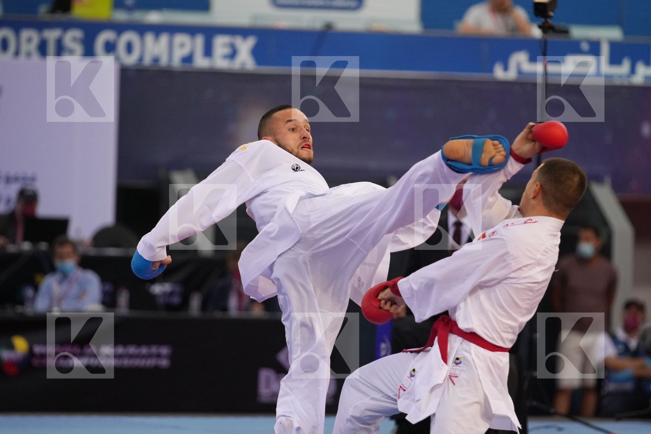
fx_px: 5425
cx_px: 326
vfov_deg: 4.6
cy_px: 217
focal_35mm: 300
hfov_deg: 6.9
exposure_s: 1/1000
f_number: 2.8
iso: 2000
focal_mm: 200
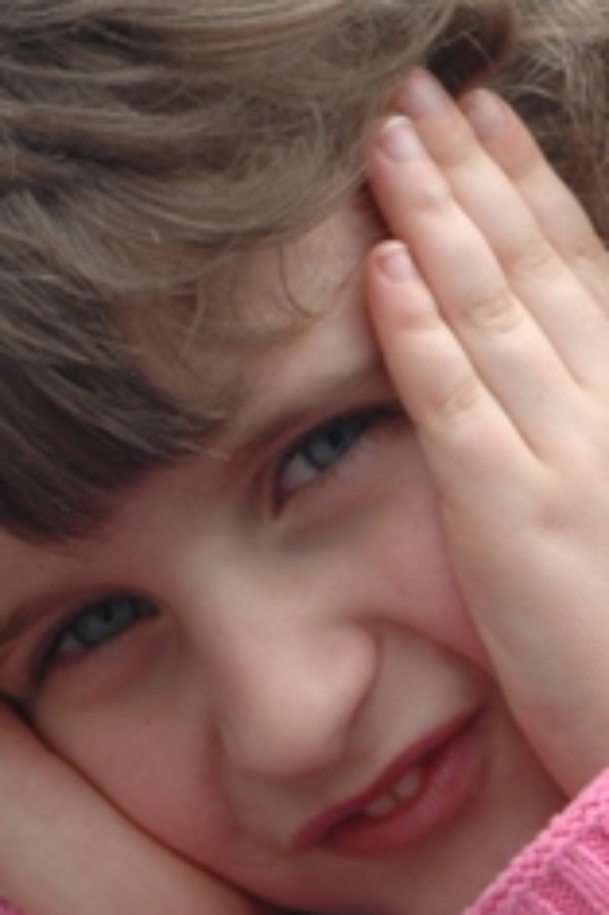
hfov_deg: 3.4
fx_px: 10317
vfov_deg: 5.1
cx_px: 442
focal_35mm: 406
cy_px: 151
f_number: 8
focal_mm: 80
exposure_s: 1/250
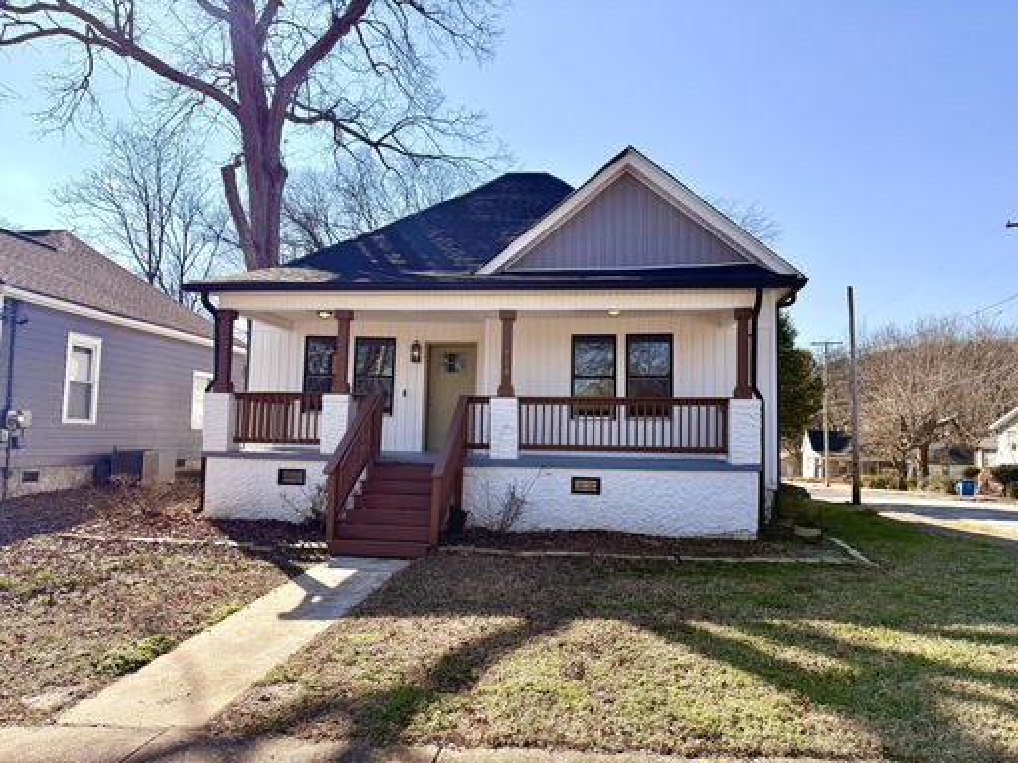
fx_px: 706
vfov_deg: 56.8
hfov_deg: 71.6
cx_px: 509
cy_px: 382
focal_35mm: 24
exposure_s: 1/4673
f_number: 1.78
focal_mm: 6.76
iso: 100
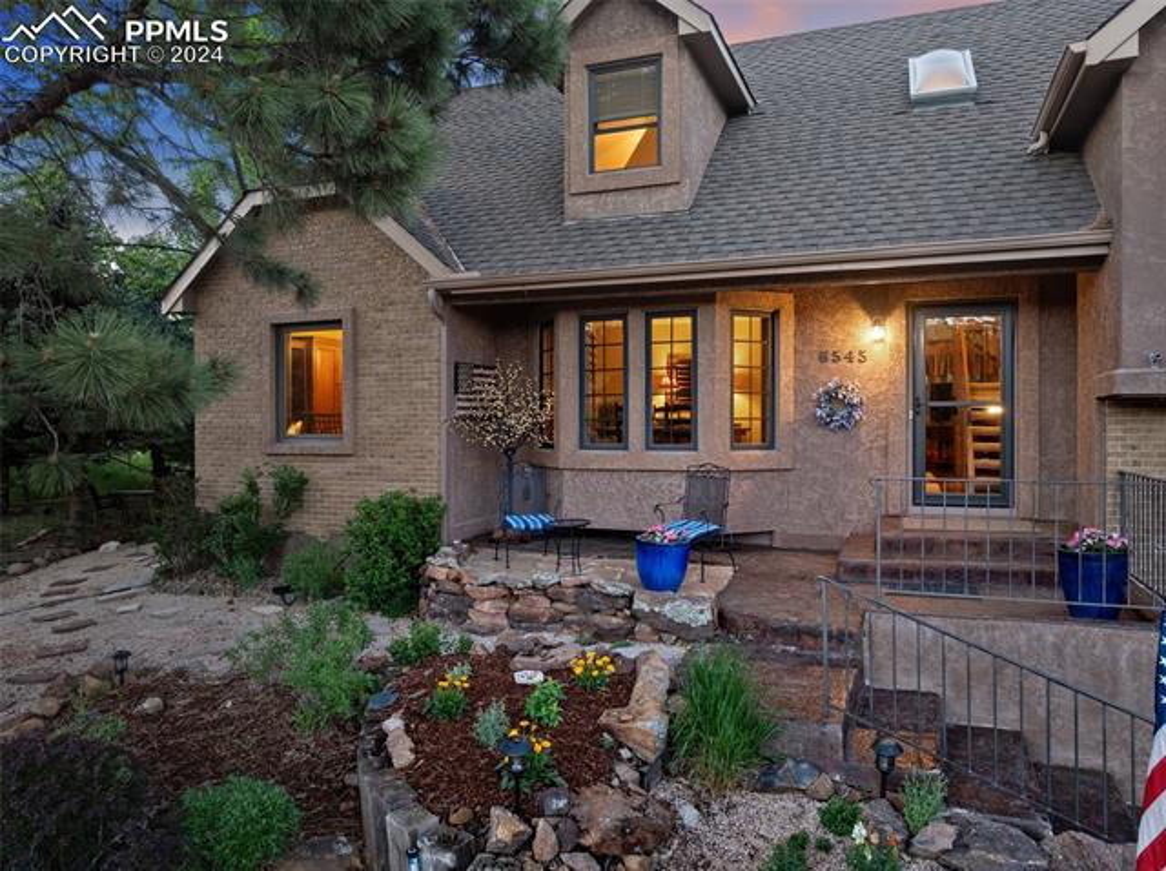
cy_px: 436
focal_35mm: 24
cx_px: 583
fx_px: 807
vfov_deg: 56.7
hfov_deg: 71.7
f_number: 2.8
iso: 540
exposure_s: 1/15
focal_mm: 12.29
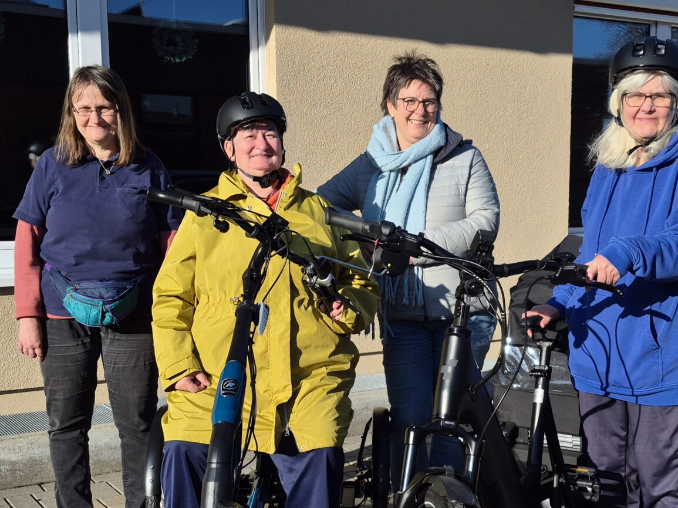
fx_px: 999
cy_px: 316
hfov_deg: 37.4
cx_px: 394
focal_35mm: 51
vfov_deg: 28.5
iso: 25
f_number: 1.8
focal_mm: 5.4
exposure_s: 1/2496
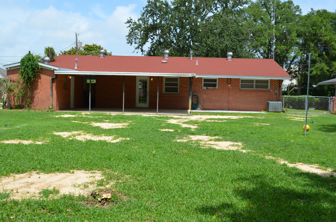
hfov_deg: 53.2
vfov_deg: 36.7
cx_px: 168
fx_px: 335
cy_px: 111
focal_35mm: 36
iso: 100
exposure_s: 1/250
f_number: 8
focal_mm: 24
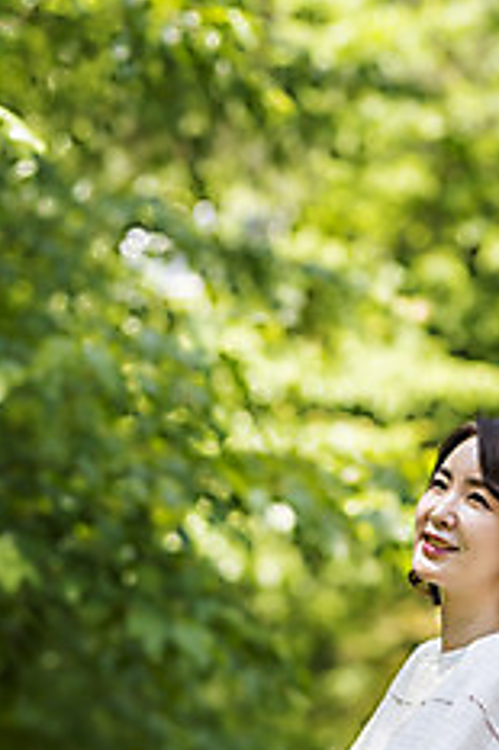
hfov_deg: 9.4
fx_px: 3040
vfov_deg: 14.0
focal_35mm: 146
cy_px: 489
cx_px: 314
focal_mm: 85
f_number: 2.2
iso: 100
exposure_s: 1/400
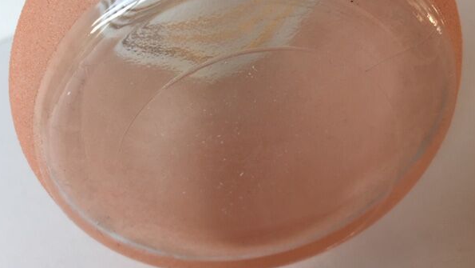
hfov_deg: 58.0
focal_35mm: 34
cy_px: 90
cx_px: 225
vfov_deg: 34.4
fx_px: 428
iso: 32
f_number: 2.2
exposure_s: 1/125
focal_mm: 4.15
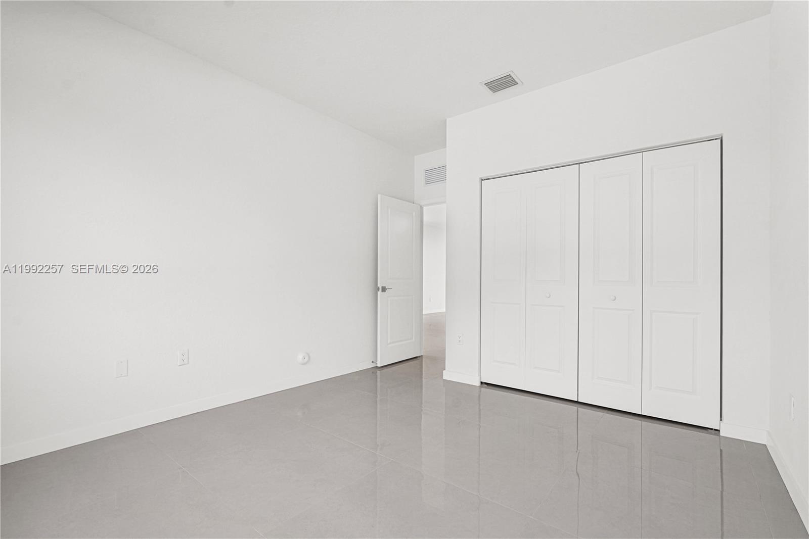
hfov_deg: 96.7
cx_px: 404
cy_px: 270
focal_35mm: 16
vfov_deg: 73.8
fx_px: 360
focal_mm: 16
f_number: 7.1
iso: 640
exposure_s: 1/30
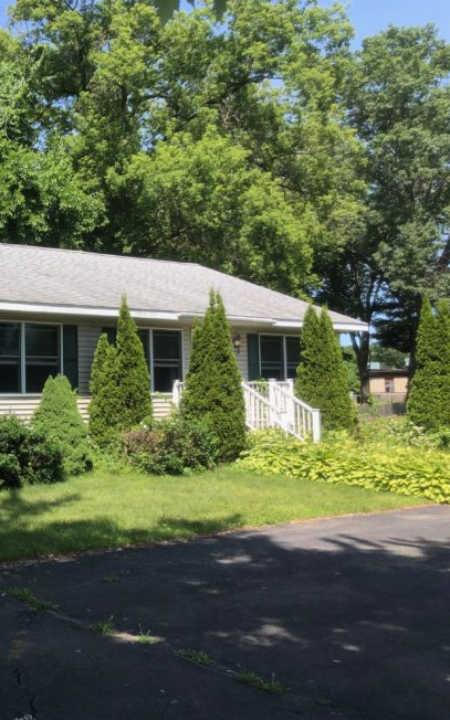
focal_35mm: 41
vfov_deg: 48.2
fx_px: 805
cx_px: -39
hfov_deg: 28.5
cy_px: 362
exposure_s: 1/1080
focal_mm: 3.99
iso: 20
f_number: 1.8
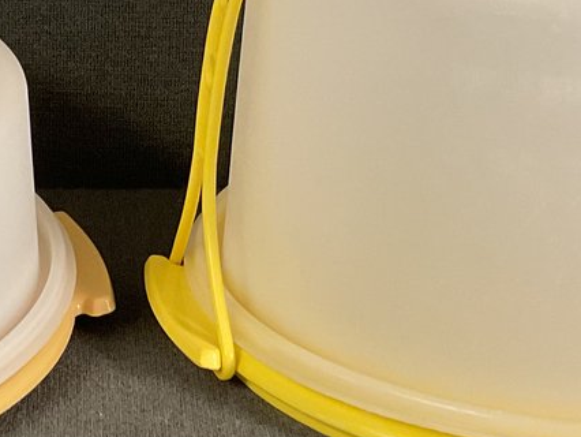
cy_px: 245
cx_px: 132
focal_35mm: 103
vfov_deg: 14.4
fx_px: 1730
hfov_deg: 18.9
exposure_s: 1/60
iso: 160
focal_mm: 3
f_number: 1.8
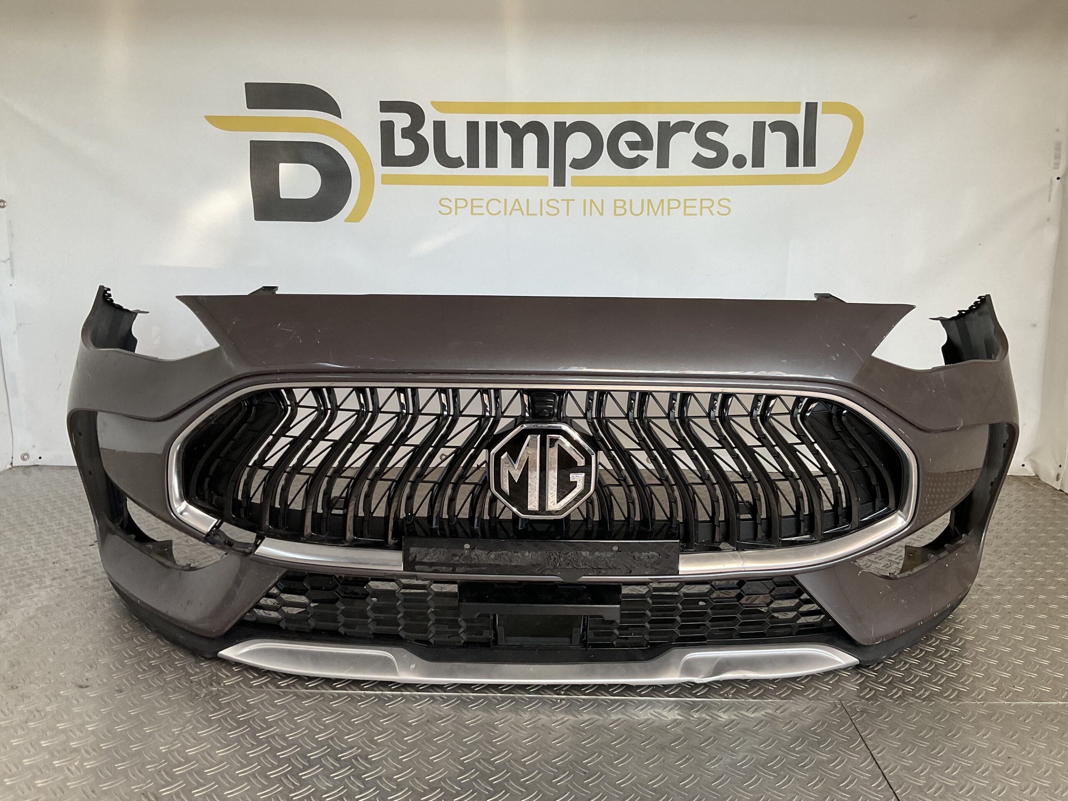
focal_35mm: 29
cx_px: 534
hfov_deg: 61.7
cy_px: 400
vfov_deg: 48.2
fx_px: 895
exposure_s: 1/100
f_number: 1.8
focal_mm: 3
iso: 64
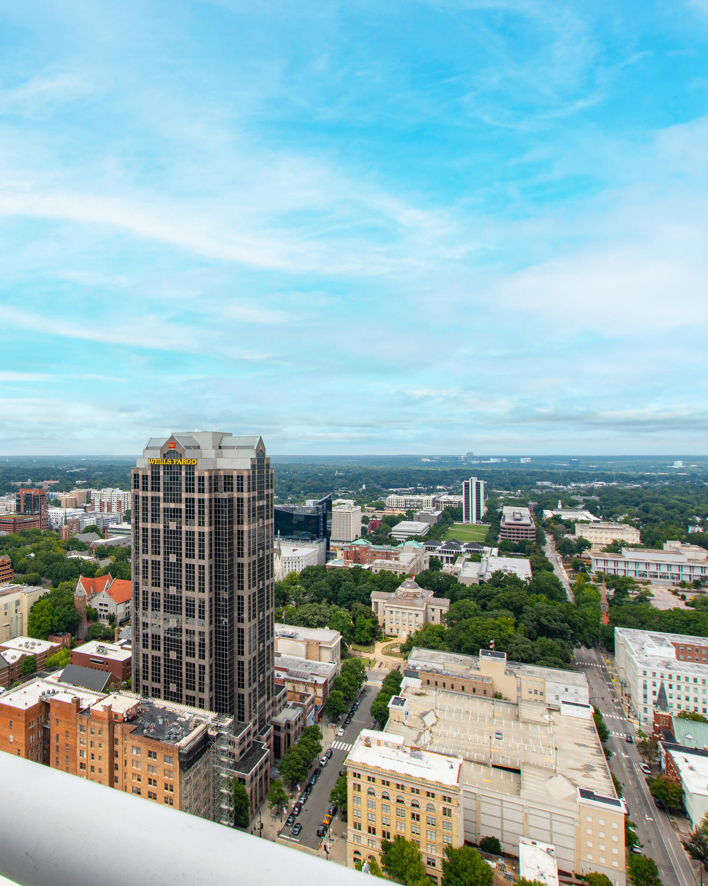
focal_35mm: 22
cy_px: 436
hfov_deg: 59.4
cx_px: 169
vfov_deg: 75.0
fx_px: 576
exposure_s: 1/200
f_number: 8
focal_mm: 10
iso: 100
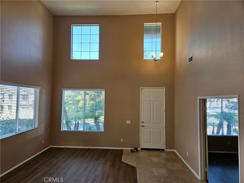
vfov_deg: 58.9
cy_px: 92
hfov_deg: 73.9
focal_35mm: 23
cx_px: 122
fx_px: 162
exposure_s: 1/120
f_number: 1.8
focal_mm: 5.4
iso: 80
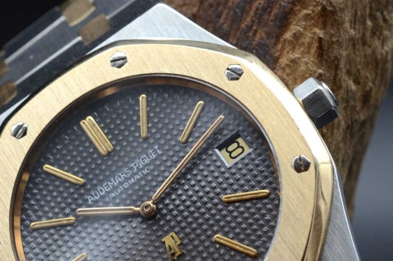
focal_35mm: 163
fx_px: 1776
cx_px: 164
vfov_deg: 8.4
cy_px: 235
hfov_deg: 12.6
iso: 500
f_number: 11
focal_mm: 60
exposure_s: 1/40
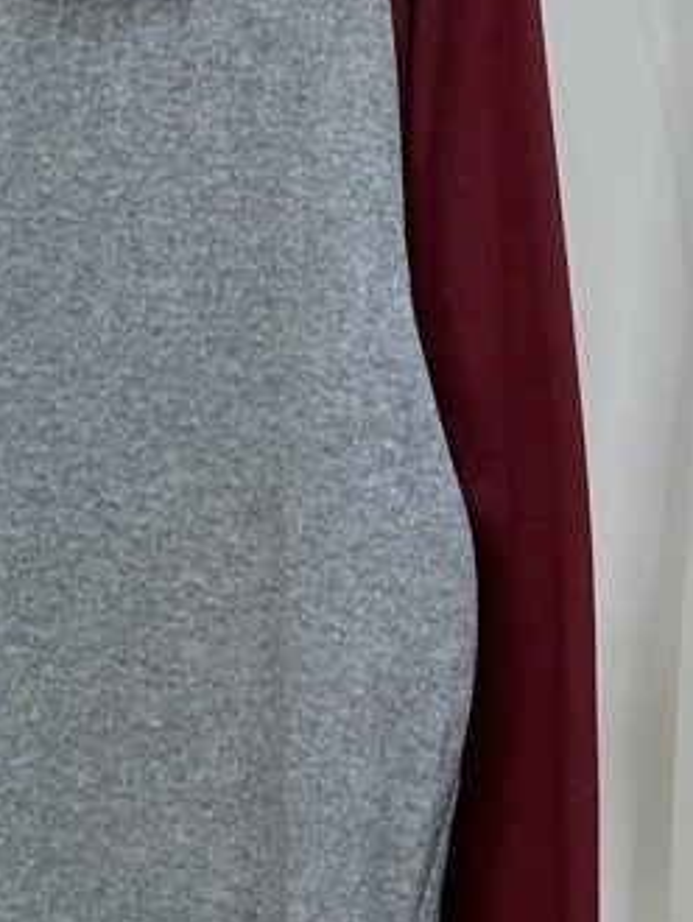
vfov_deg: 15.9
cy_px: 504
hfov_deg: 11.8
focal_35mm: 124
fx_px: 3306
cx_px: -11
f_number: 1.78
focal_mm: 6.86
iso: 64
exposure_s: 1/190
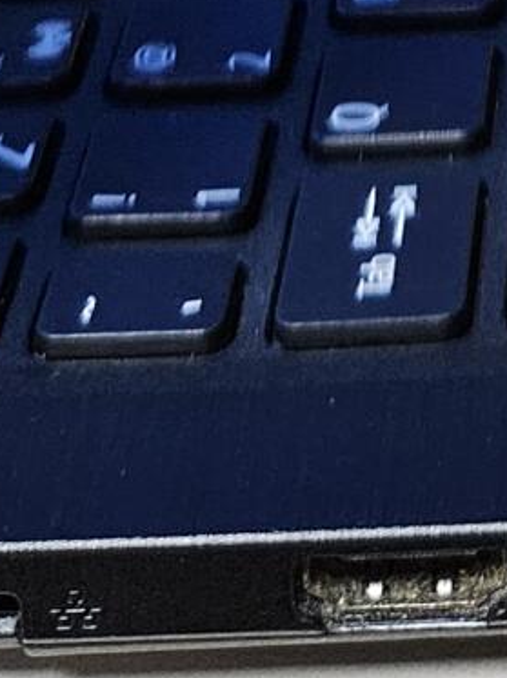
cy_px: -1438
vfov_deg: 9.4
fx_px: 3091
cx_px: 729
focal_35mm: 158
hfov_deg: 9.2
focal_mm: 5.4
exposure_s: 1/100
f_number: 1.8
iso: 400
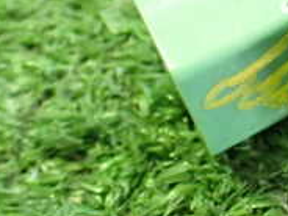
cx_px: 376
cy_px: -27
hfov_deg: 18.6
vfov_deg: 14.7
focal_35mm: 98
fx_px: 815
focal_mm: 5.4
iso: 800
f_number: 2.3
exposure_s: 1/30
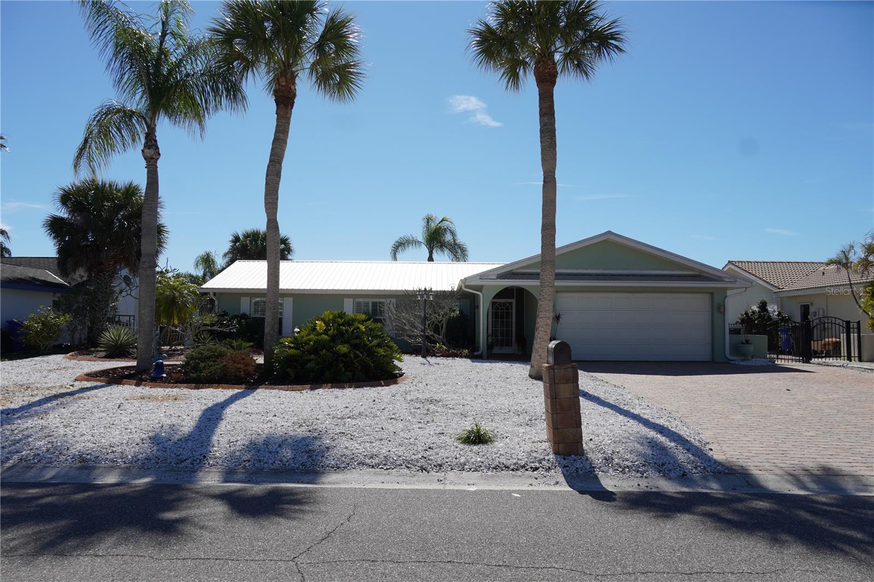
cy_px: 291
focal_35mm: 27
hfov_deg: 67.4
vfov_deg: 47.9
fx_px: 655
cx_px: 437
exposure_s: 1/500
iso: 100
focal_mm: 18
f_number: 8
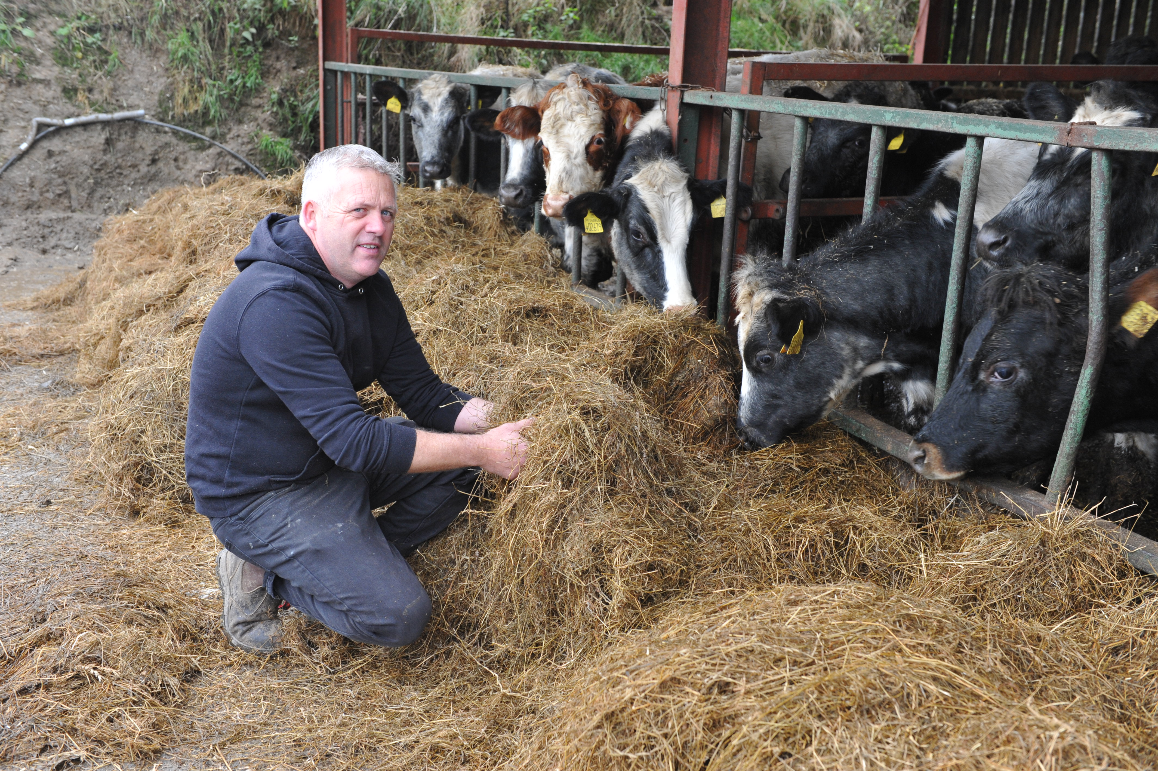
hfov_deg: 48.5
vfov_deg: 33.4
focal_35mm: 40
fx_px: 1286
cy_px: 386
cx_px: 579
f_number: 5.6
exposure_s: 1/100
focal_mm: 40
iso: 1400
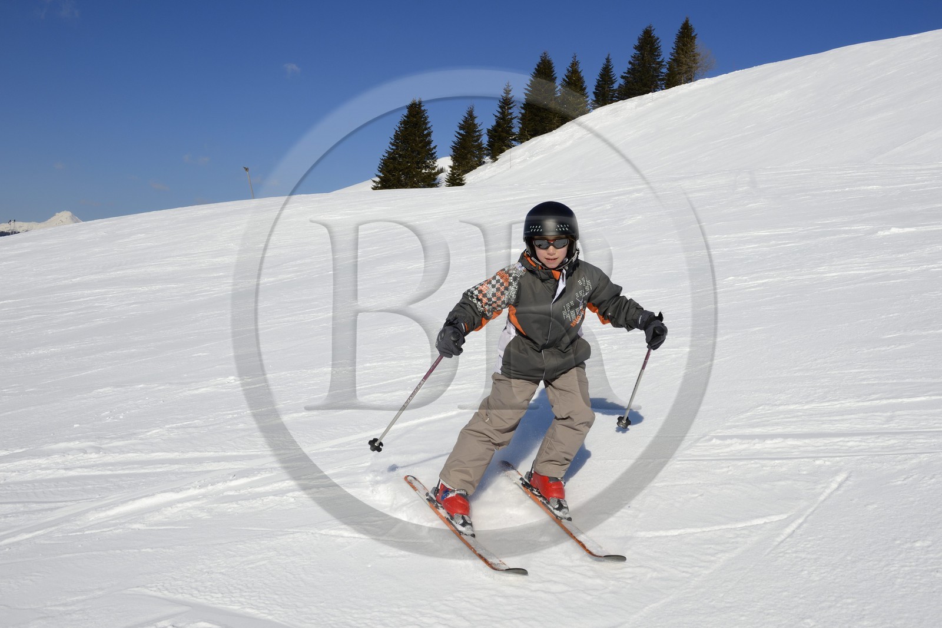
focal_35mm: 29
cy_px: 314
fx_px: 759
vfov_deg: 44.9
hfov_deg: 63.7
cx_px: 471
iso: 200
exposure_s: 1/800
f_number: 10
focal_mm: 29
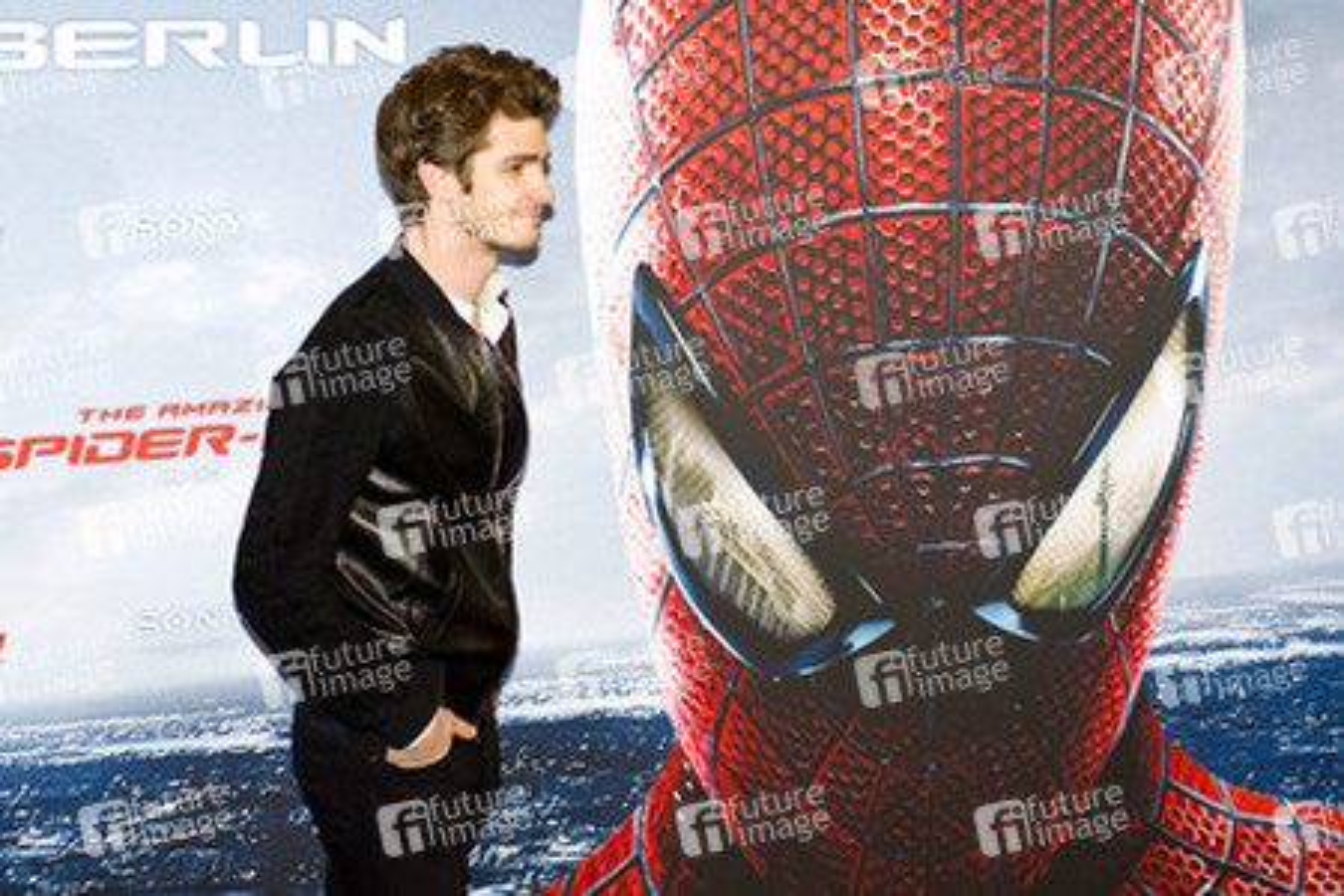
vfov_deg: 17.1
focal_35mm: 80
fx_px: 2986
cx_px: 672
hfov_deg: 25.4
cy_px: 448
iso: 1250
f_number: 5
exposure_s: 1/320
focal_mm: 80
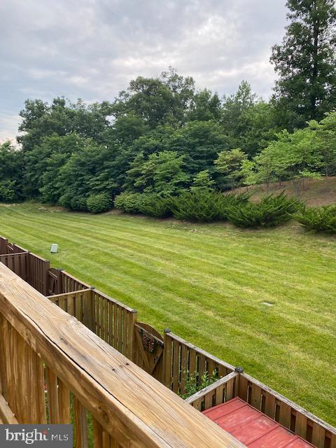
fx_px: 336
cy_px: 224
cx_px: 168
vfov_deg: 67.3
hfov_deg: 53.1
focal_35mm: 26
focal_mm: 4.25
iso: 32
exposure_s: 1/522
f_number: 1.8
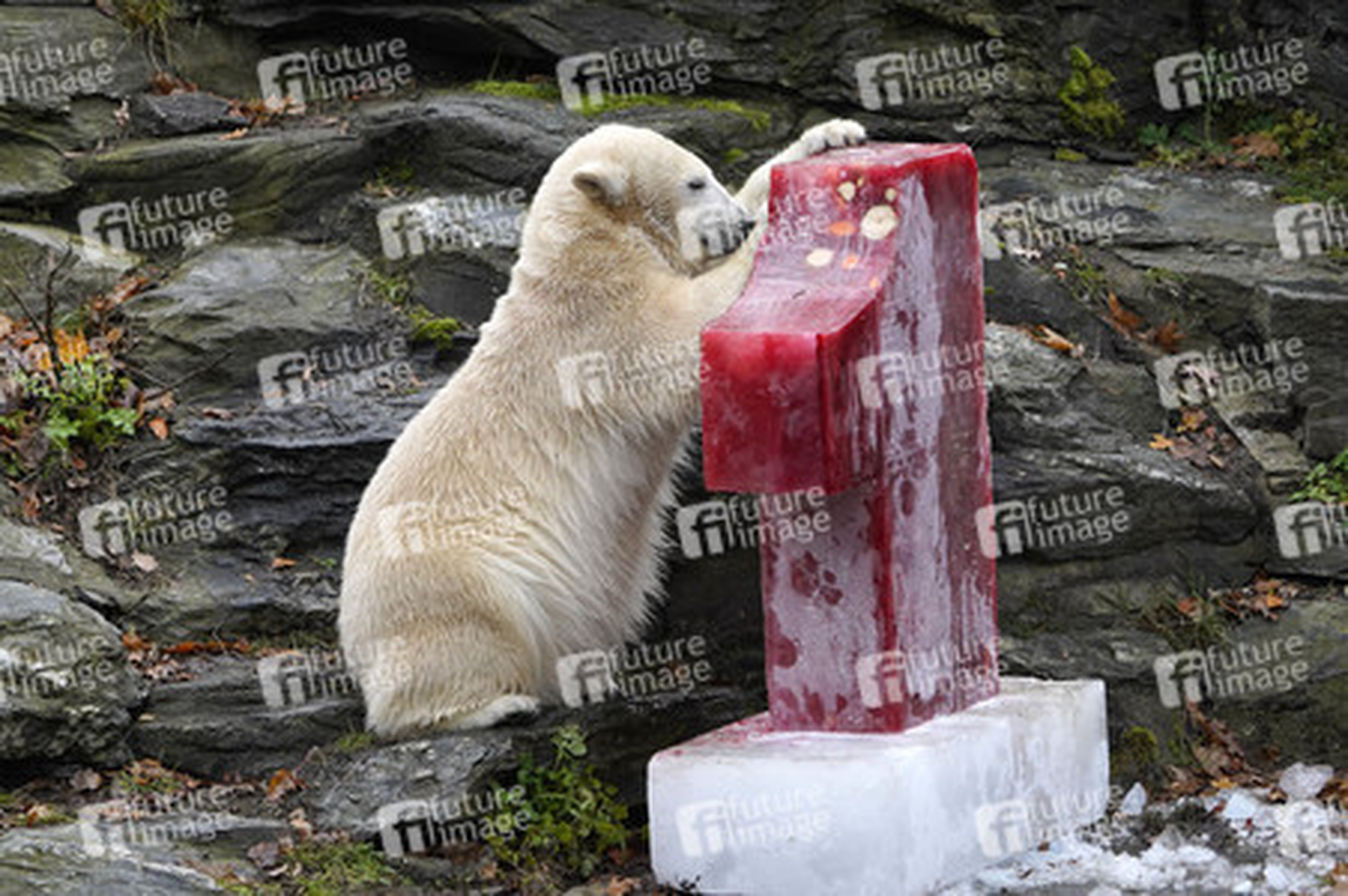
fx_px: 7483
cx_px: 674
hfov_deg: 10.3
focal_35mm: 200
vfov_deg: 6.9
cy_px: 448
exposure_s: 1/500
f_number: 7.1
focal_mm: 200
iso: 1600
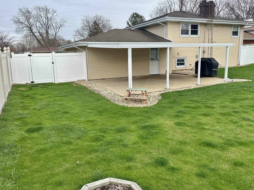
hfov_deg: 67.3
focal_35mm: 26
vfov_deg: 53.0
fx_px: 191
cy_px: 89
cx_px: 125
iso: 80
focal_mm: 6.86
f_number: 1.78
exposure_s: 1/1374
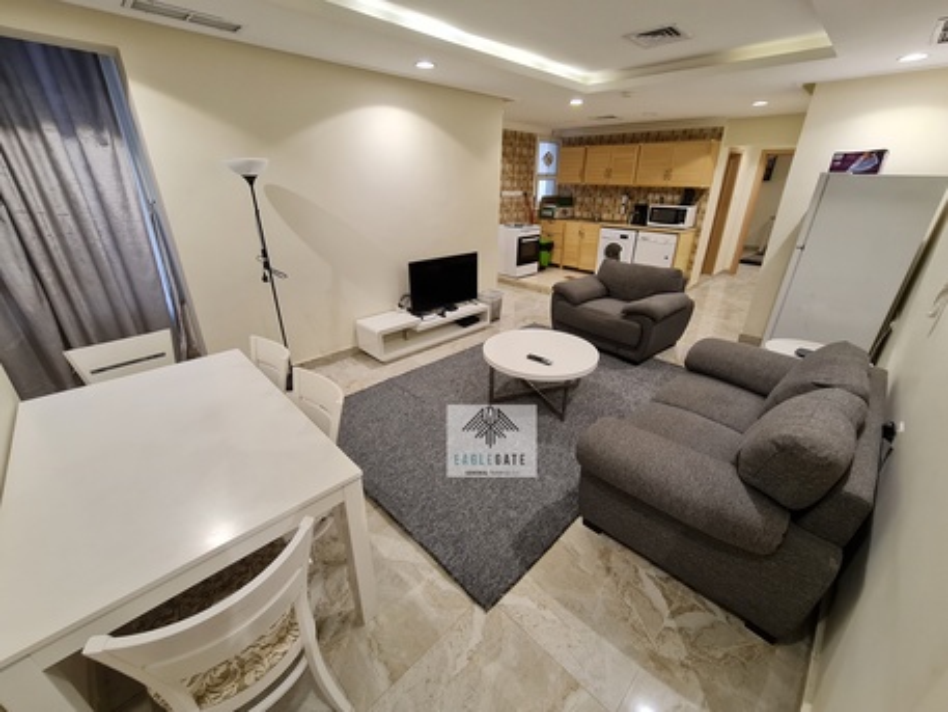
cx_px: 474
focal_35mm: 13
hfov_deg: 106.2
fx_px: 356
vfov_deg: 89.9
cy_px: 356
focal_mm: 2.2
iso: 200
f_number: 2.2
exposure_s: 1/50
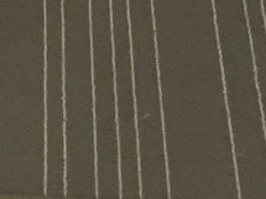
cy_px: -501
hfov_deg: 8.9
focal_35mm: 216
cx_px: -139
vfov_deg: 6.1
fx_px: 1659
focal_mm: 4.15
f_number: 2.2
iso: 400
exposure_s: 1/17
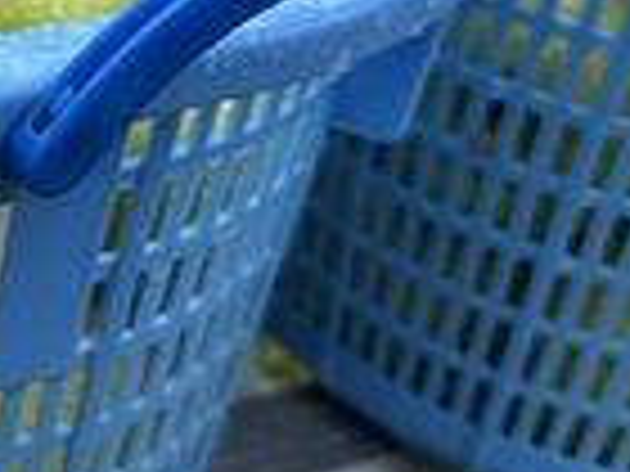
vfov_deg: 17.9
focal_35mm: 82
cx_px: -295
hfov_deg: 20.6
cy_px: 121
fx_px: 1492
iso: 80
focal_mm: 6.76
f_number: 1.78
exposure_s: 1/2833
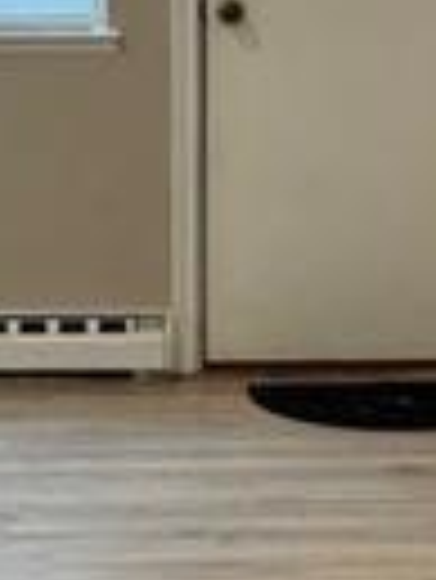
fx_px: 2398
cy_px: 405
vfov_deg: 13.8
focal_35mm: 143
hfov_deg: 10.4
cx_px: 162
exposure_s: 1/60
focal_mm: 6.86
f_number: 1.78
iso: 125
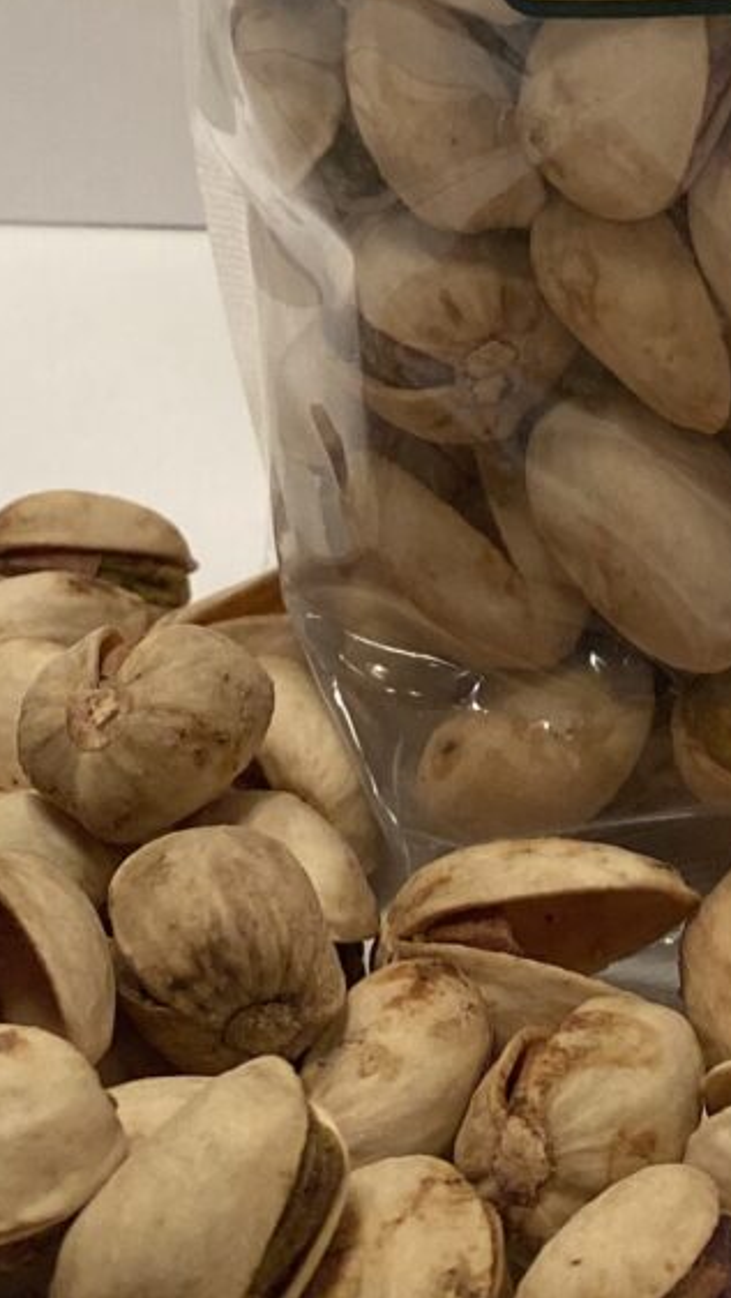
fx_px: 3547
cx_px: 876
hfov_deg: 11.5
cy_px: -433
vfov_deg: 19.1
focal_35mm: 103
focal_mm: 4.25
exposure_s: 1/120
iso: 125
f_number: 1.8
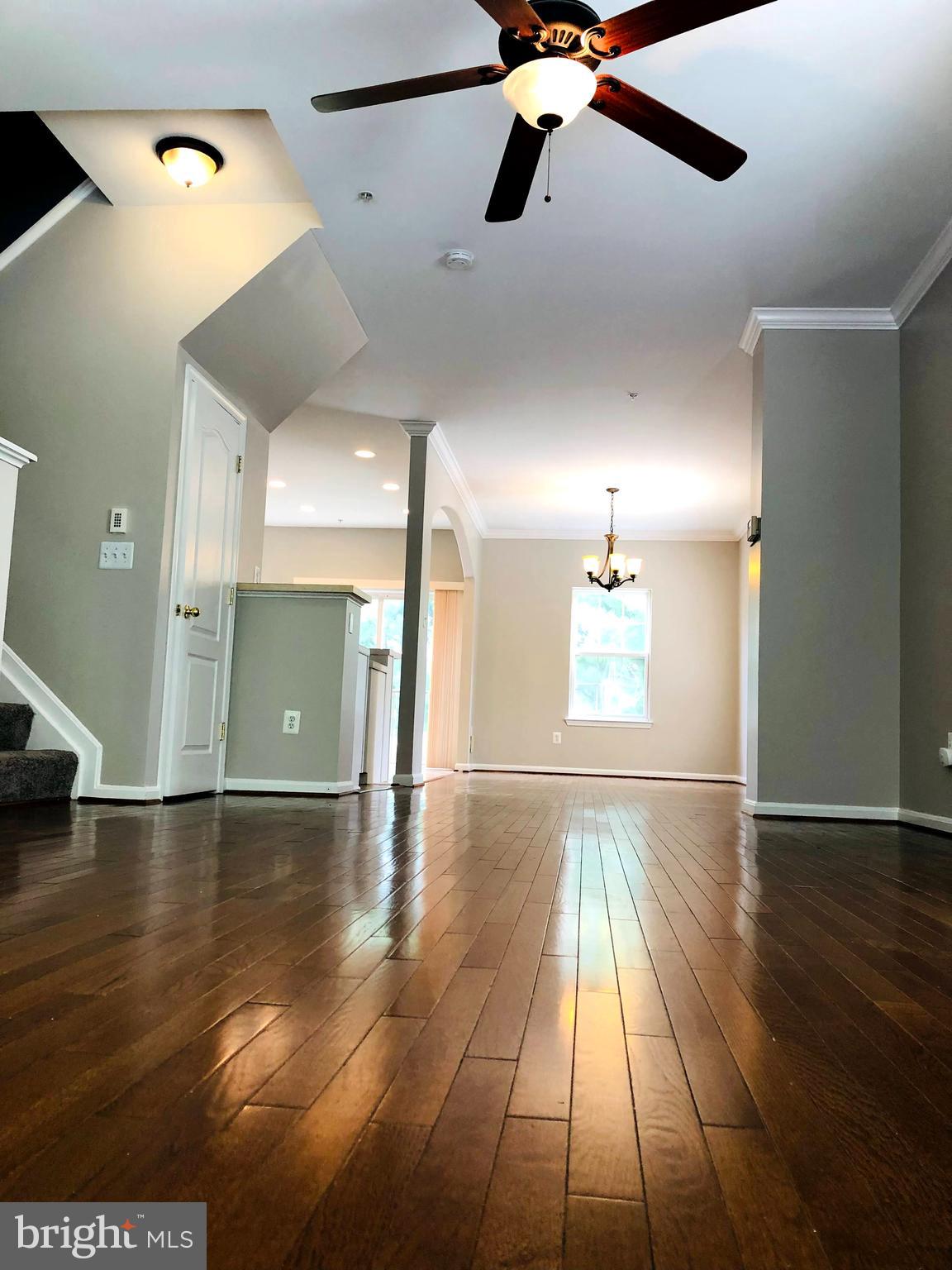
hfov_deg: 49.7
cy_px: 635
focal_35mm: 28
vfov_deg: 63.4
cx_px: 476
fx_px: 1027
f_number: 1.8
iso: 32
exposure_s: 1/30
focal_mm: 3.99
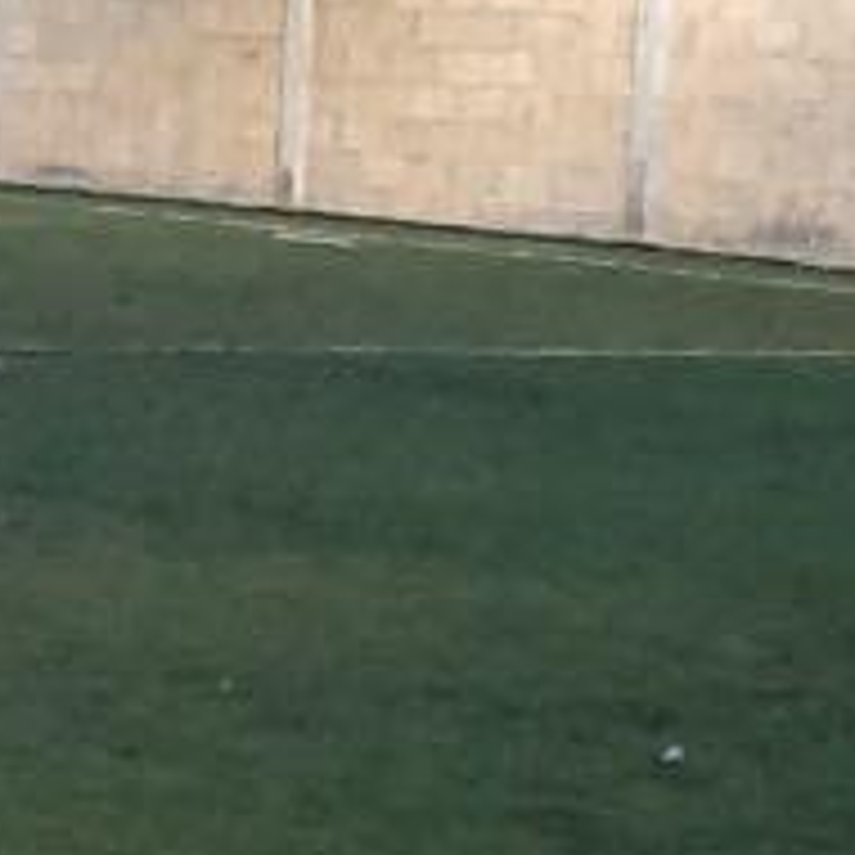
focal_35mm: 196
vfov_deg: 8.9
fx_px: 5477
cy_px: 418
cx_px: -756
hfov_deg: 8.5
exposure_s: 1/276
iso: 40
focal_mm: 2.03
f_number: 2.4
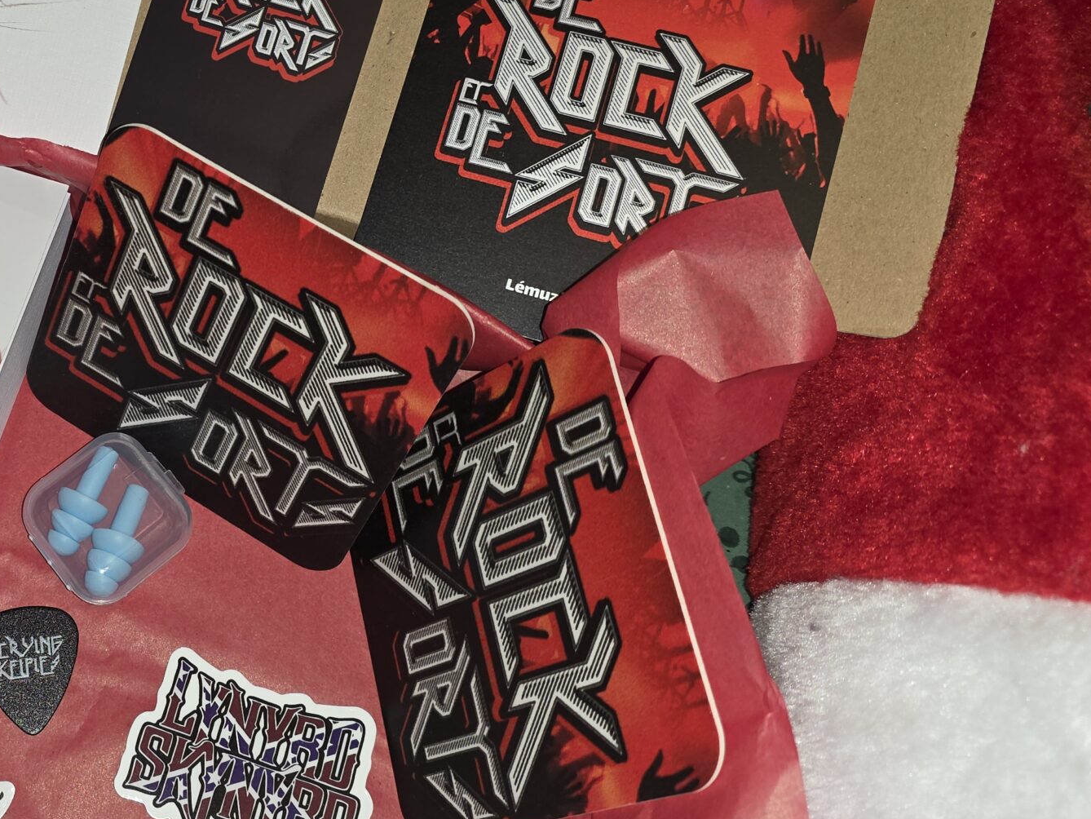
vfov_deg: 32.5
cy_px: 252
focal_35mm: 44
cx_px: 162
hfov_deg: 40.5
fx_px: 1387
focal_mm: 6.3
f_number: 1.7
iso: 25
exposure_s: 1/50
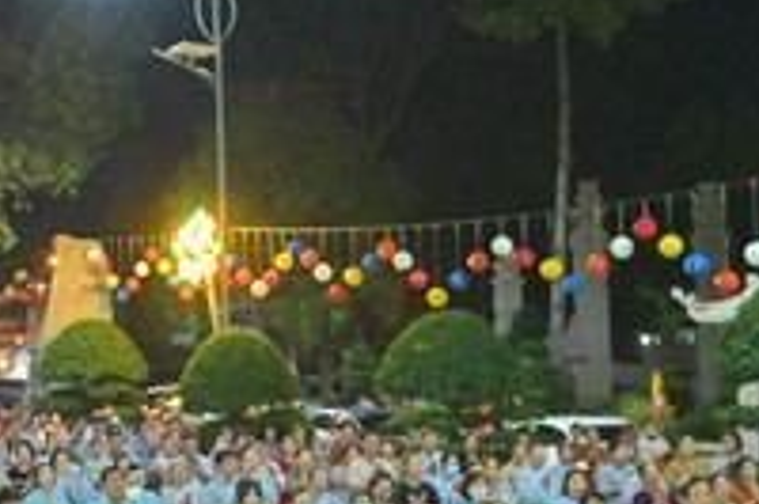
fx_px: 2191
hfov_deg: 18.3
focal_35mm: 104
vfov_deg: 13.1
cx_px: -228
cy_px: 256
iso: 2500
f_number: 3.5
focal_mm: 32
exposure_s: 1/80
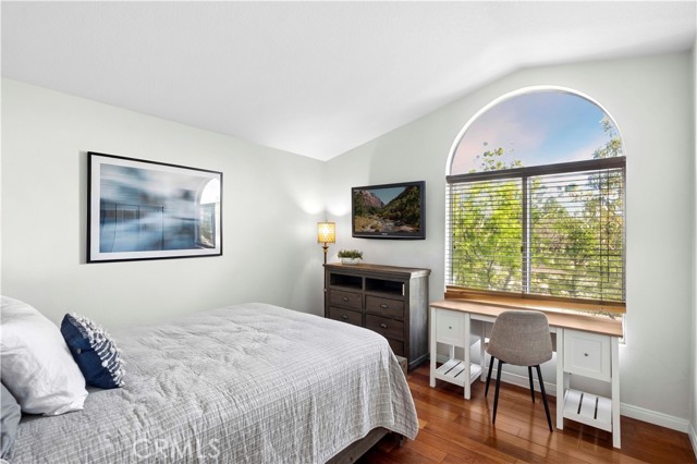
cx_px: 348
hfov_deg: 96.8
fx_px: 310
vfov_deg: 73.7
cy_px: 232
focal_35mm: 16
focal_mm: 16
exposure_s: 1/20
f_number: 9
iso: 320
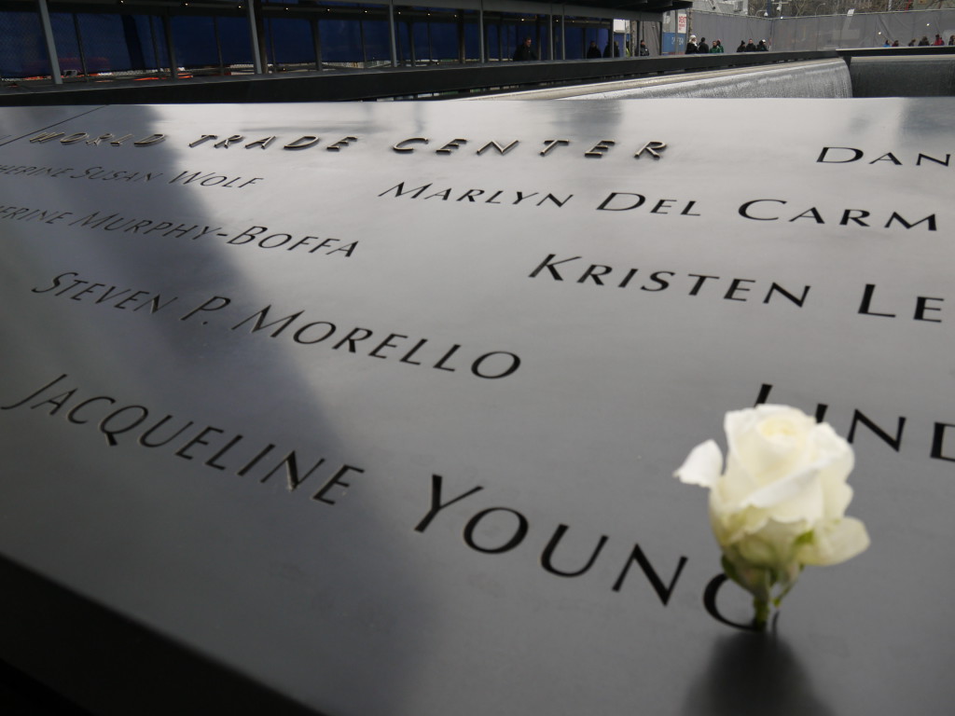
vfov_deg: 49.7
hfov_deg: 63.4
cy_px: 358
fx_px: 772
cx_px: 478
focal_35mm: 28
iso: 160
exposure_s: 1/250
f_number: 5.6
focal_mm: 14
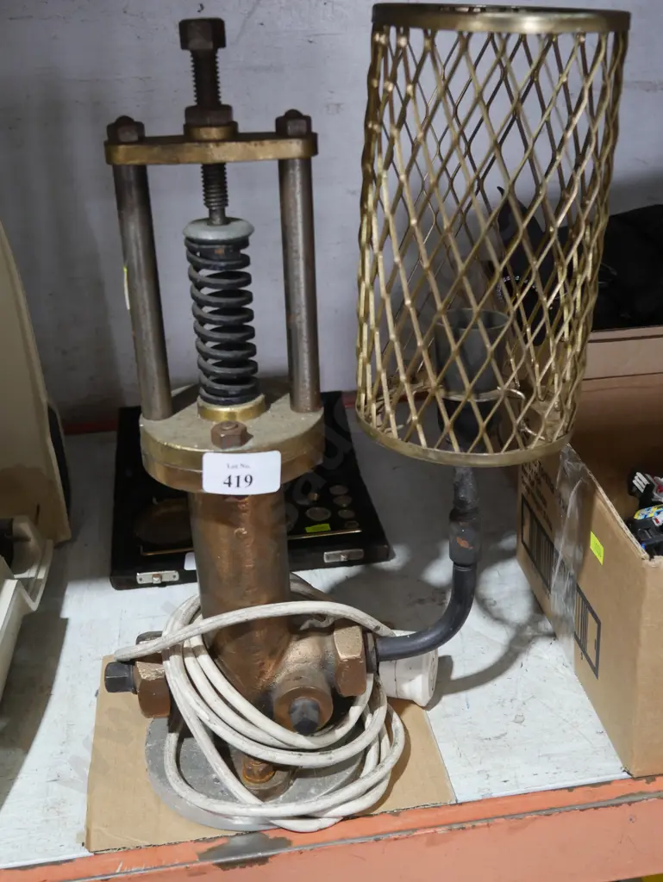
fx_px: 1021
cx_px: 332
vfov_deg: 46.8
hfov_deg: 36.0
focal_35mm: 40
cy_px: 441
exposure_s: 1/60
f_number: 4.4
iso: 800
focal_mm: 20
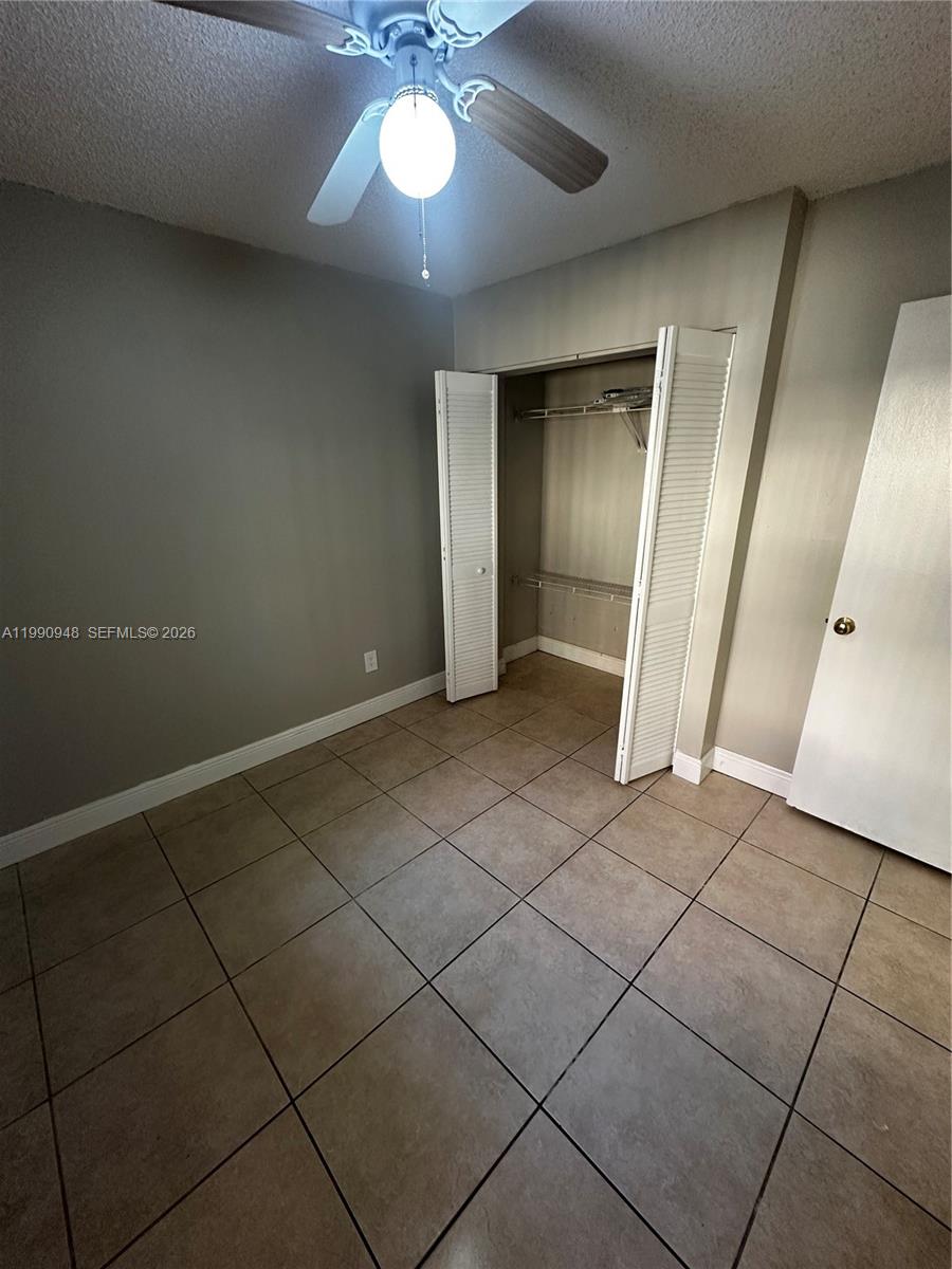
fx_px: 513
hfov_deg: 85.7
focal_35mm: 14
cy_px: 634
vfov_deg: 102.1
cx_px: 476
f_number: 2.2
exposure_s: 1/60
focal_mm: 2.22
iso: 250
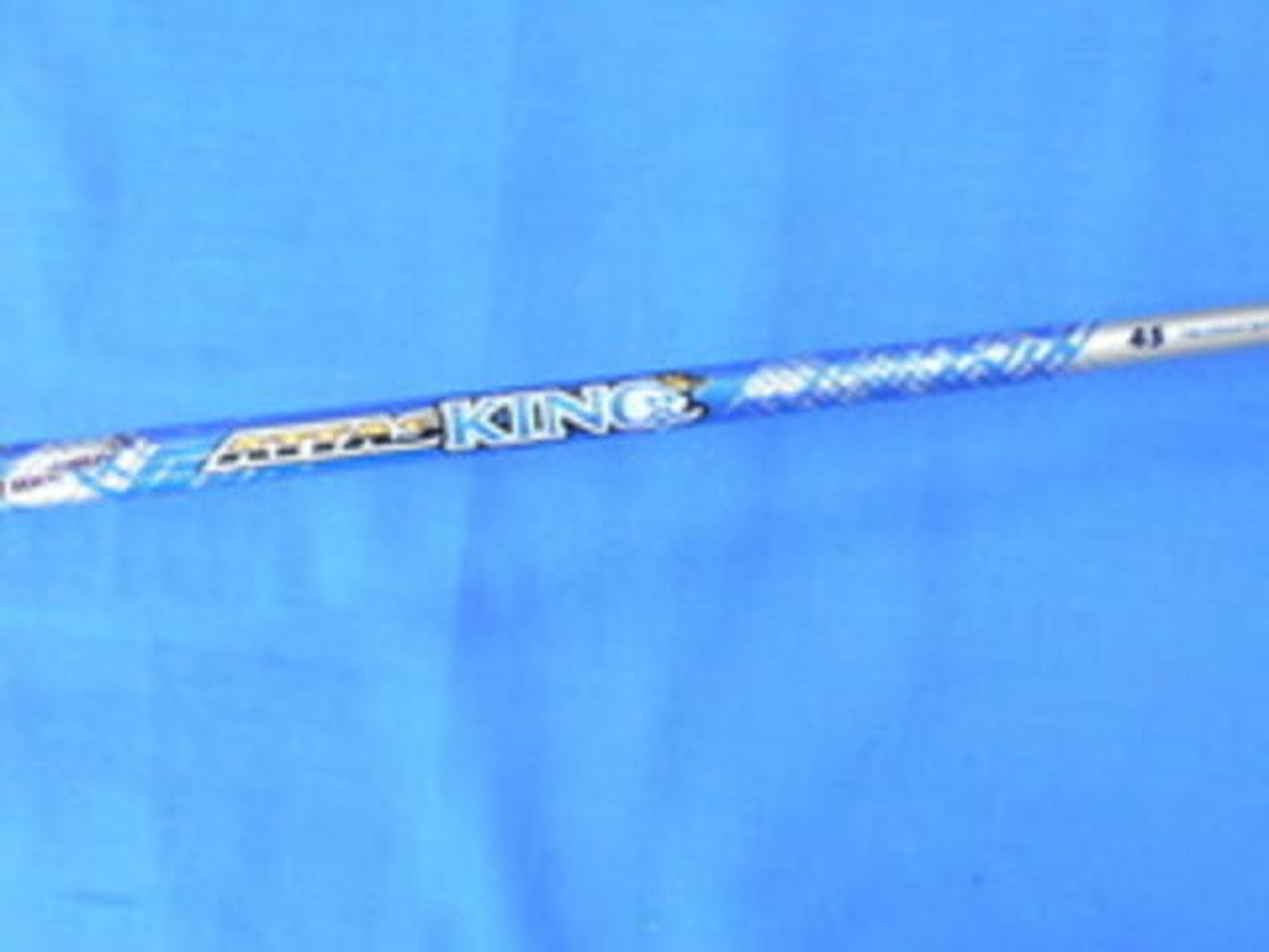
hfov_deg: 67.3
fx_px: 953
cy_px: 476
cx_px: 634
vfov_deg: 53.1
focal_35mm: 26
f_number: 3.2
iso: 280
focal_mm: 4.6
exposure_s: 1/30
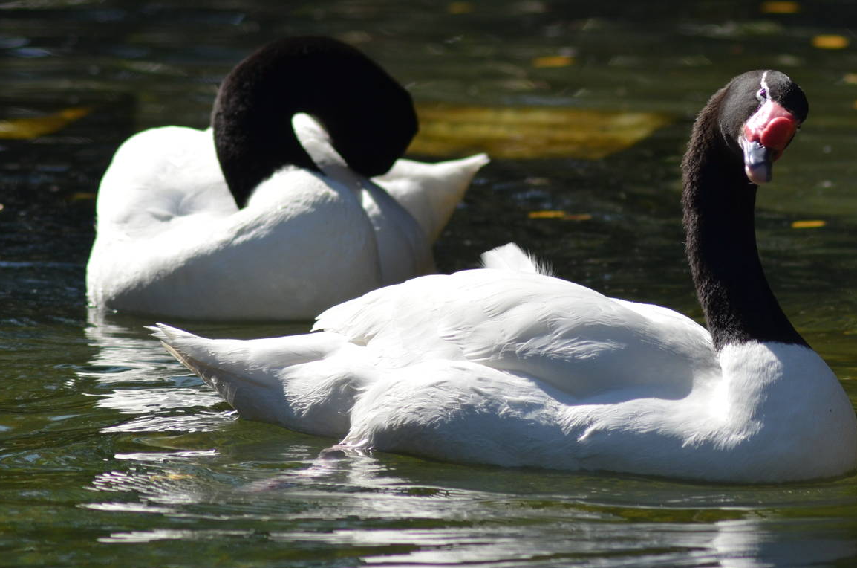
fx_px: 9636
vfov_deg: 3.4
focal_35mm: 406
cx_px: 552
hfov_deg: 5.1
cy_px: 180
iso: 360
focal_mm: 195
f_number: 5.6
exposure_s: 1/2000
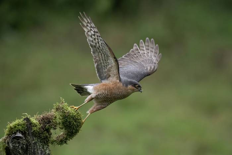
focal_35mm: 420
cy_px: 78
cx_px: 116
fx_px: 2707
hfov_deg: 4.9
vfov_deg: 3.3
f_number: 7.1
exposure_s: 1/1600
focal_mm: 420
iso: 2500
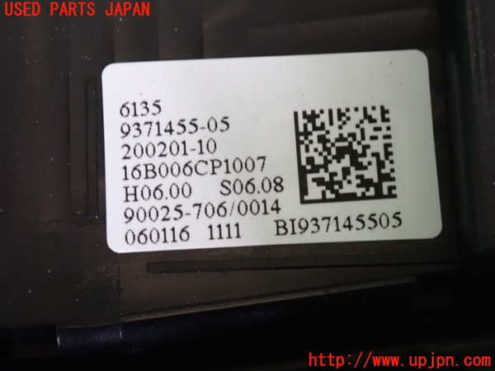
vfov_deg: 14.8
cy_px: 186
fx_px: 1430
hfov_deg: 19.6
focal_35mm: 100
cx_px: 248
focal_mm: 18
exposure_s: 1/25
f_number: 4.9
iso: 1600
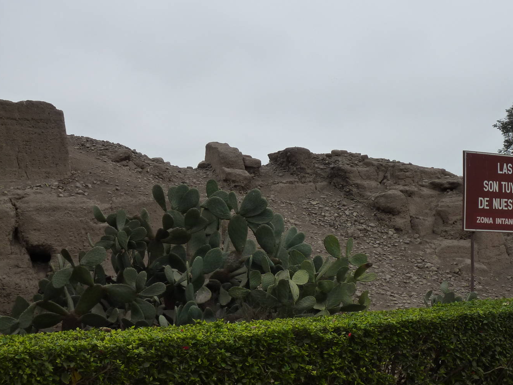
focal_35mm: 71
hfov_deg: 27.4
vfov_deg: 20.7
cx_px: 297
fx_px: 1052
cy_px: 185
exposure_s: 1/500
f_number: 5
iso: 125
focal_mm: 9.7
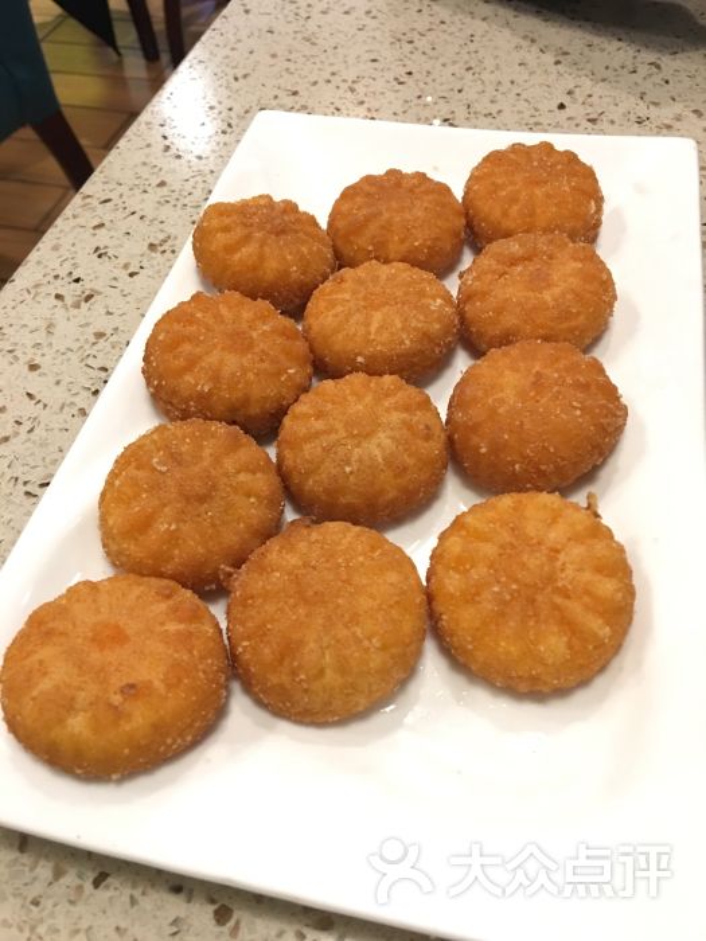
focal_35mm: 29
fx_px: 789
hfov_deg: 48.2
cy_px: 470
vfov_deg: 61.7
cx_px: 353
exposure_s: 1/10
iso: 80
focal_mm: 4.15
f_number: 2.2
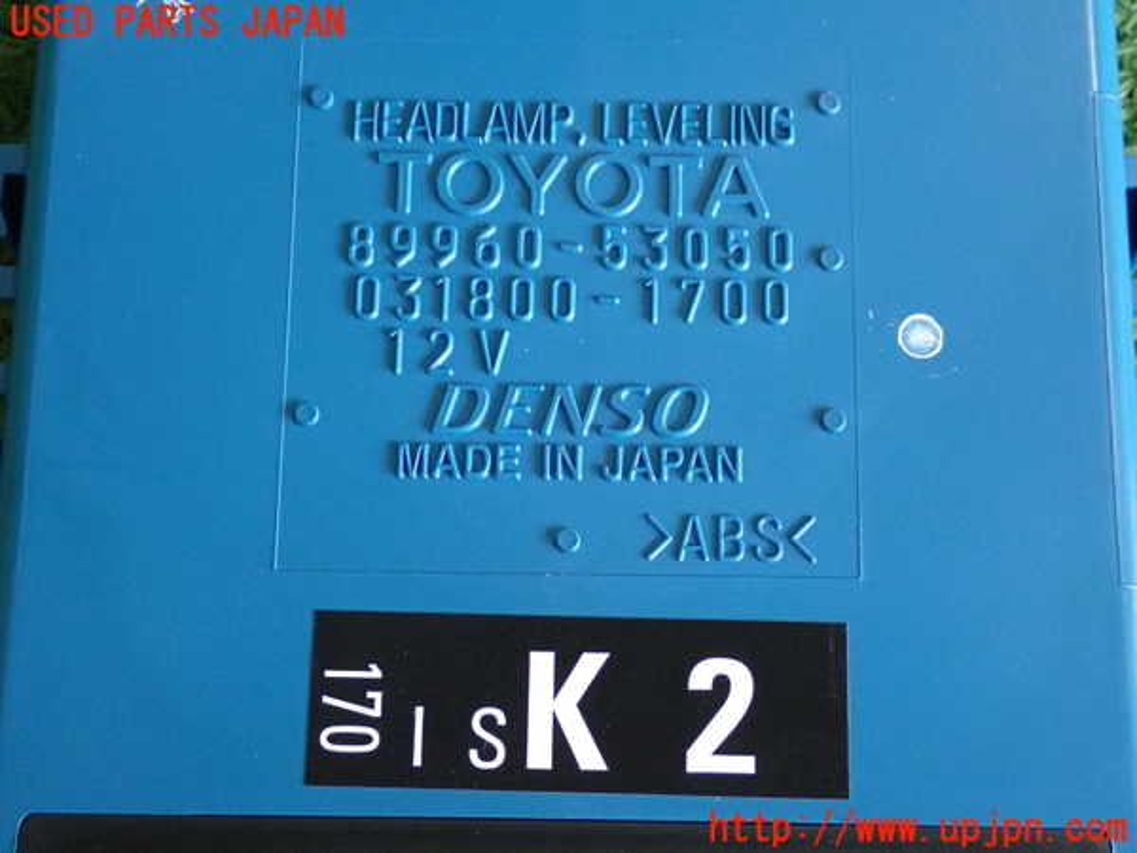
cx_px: 568
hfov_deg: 29.0
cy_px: 426
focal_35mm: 67
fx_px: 2201
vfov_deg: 21.9
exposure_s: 1/125
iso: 1250
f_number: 3.8
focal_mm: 11.88
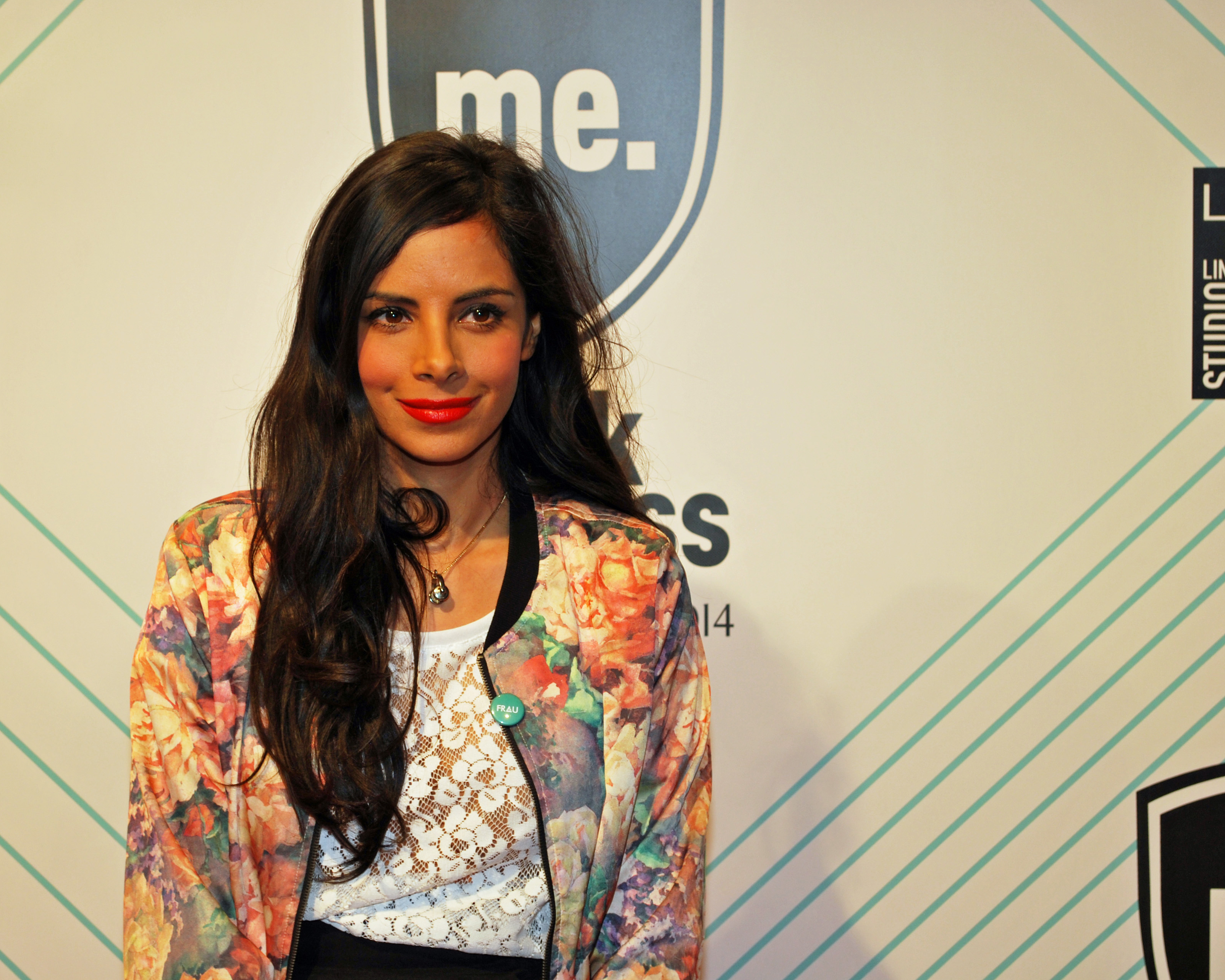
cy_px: 491
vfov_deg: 16.4
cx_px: 491
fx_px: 3392
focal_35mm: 94
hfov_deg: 20.4
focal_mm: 55
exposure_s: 1/125
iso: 140
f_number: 5.6
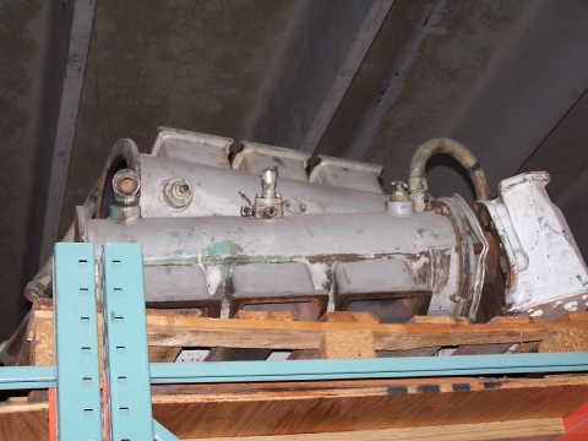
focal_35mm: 67
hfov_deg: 29.0
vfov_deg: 21.9
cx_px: 294
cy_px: 220
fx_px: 1138
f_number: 3.2
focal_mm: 11.1
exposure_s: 1/60
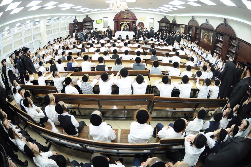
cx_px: 126
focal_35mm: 16
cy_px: 84
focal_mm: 10.5
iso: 320
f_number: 2.8
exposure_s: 1/50
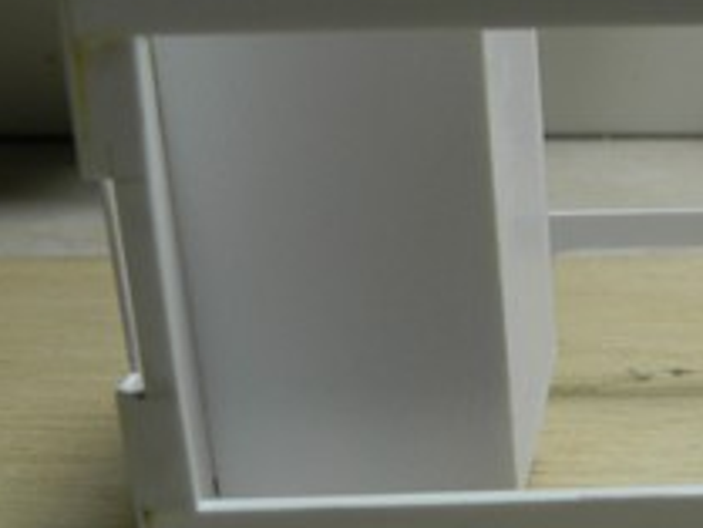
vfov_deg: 17.0
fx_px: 1768
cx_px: 753
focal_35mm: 87
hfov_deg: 21.4
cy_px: 336
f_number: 3.5
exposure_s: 1/30
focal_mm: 5
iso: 88
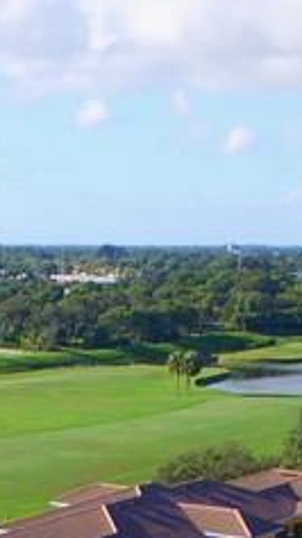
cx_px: -11
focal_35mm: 94
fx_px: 1341
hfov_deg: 12.7
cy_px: 771
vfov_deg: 20.1
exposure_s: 1/622
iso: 100
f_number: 2.8
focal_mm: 3.61
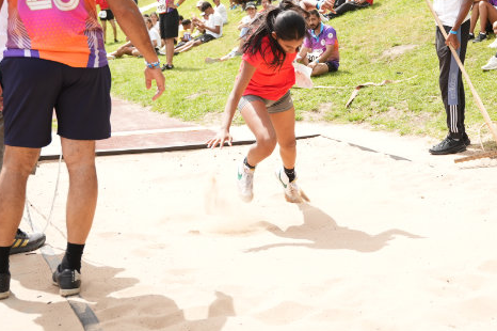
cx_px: 343
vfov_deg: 19.4
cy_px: 31
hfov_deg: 29.1
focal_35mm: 69
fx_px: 950
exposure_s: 1/2000
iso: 250
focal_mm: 31.4
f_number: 2.8
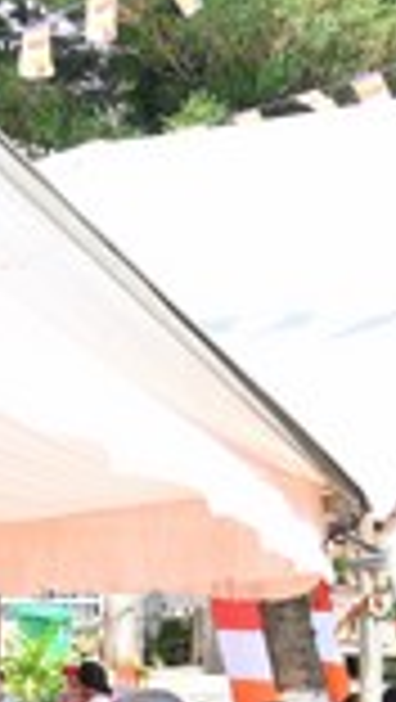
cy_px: 596
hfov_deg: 9.0
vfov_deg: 17.9
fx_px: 2198
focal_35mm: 118
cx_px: -630
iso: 100
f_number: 5.6
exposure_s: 1/100
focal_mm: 27
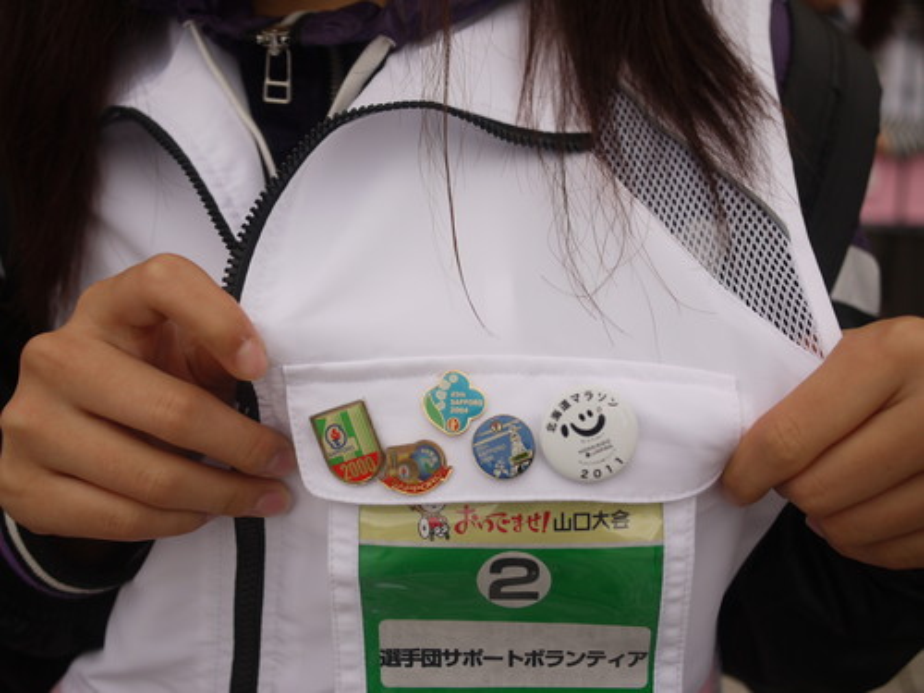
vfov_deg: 36.0
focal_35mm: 40
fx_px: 1068
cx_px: 462
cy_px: 346
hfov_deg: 46.8
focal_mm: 20
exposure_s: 1/160
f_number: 2.5
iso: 100
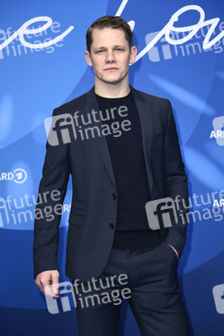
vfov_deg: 19.5
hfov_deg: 13.0
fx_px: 982
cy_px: 168
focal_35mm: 105
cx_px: 112
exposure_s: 1/250
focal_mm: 105
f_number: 5.6
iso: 1250
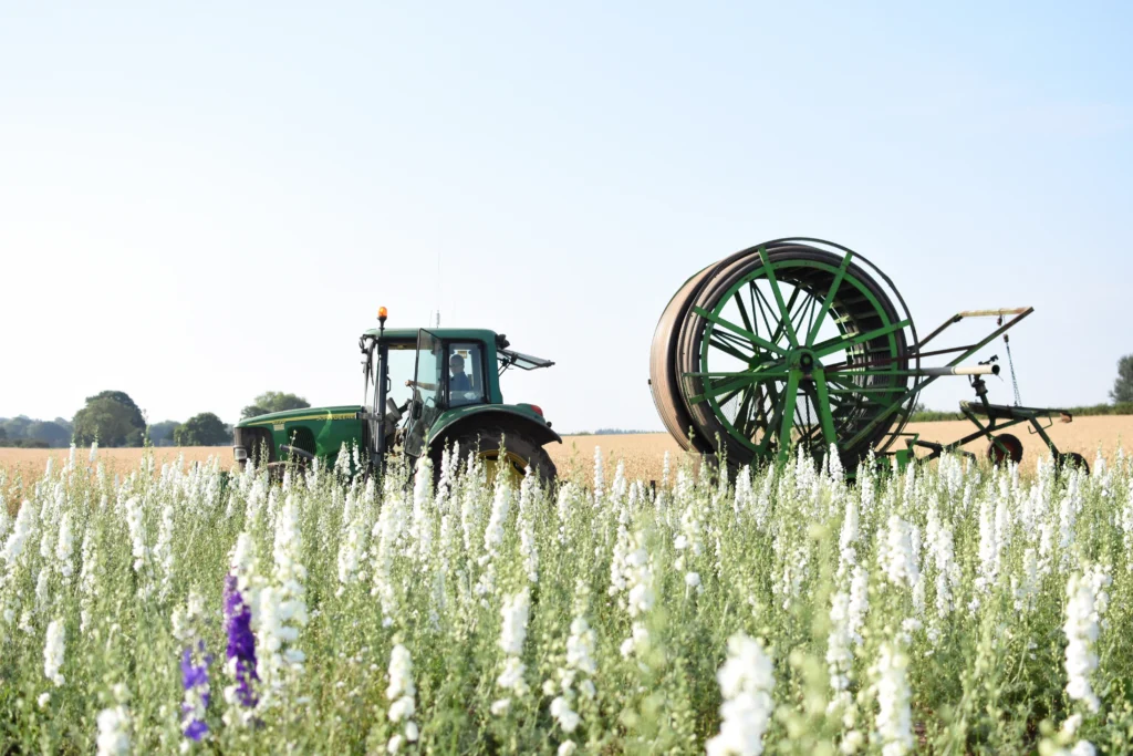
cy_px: 378
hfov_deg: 37.8
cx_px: 566
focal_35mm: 52
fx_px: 1652
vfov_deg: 25.8
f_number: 2.8
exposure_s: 1/8000
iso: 800
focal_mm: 35
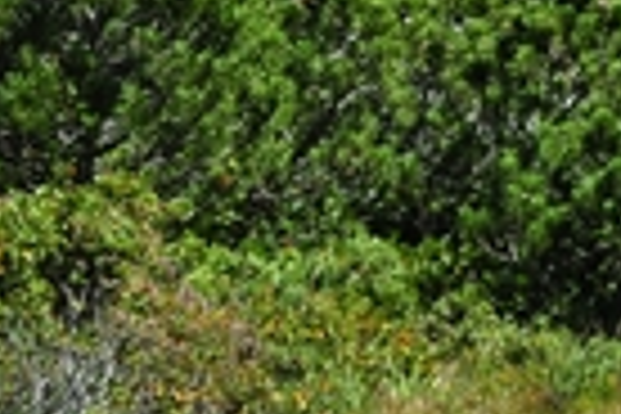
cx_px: 1379
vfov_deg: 8.2
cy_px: 126
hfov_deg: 10.8
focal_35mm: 167
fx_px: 2881
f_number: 13
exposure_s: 1/640
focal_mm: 24
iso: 800
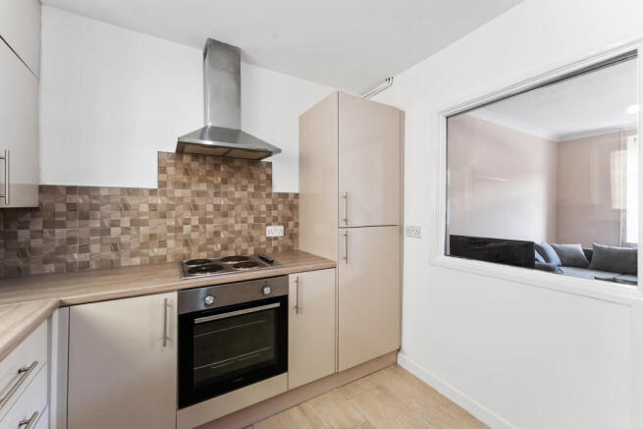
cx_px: 322
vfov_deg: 81.2
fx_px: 250
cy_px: 214
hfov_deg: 104.2
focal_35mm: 14
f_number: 8
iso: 400
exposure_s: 1/125
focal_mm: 14
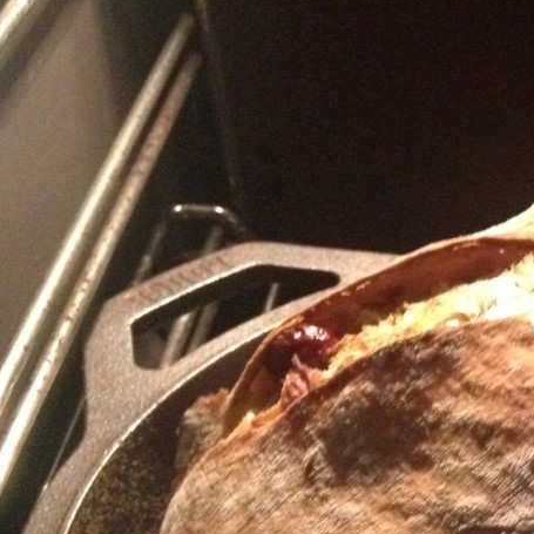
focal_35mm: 98
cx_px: 751
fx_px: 1710
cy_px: 479
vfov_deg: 17.5
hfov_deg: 16.5
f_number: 2.4
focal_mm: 4.28
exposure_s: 1/15
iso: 640
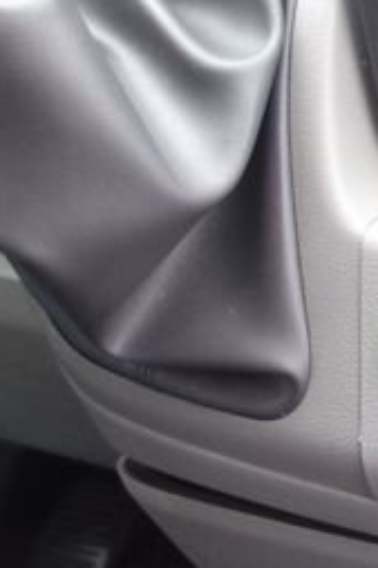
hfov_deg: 11.0
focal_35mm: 113
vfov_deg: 17.3
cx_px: 758
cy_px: -104
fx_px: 1782
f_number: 1.8
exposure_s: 1/30
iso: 250
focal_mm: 10.4
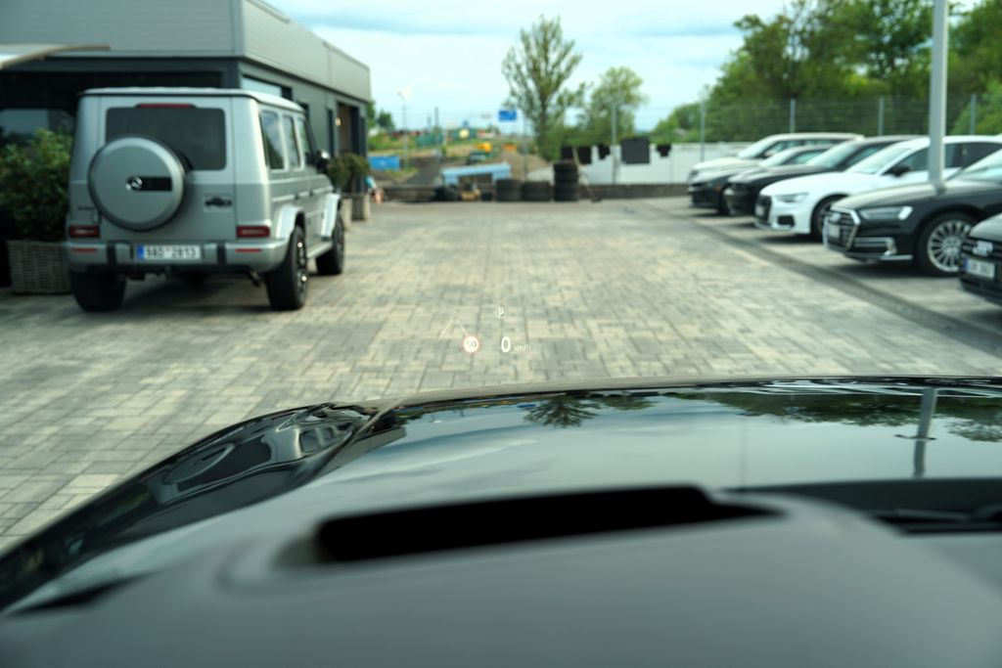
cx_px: 501
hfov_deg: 48.5
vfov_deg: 33.4
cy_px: 334
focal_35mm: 40
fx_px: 1113
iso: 100
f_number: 4.5
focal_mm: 40
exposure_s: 1/200
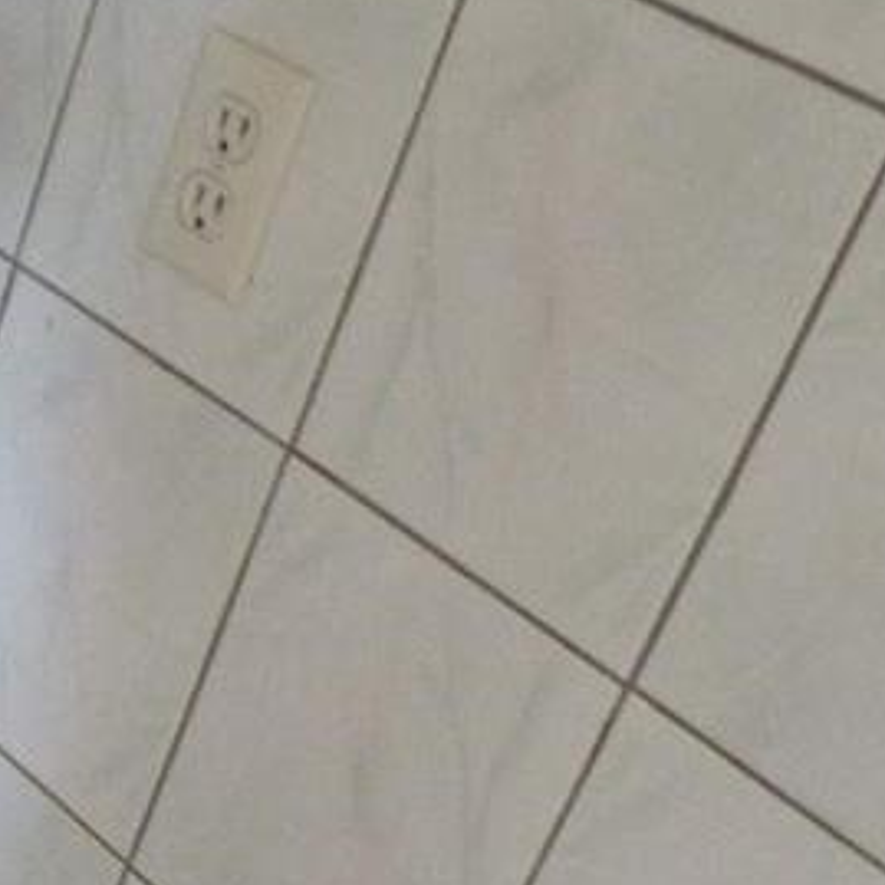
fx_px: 2054
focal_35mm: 71
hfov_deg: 22.2
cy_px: 625
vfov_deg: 24.1
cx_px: -220
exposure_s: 1/23.4
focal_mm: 4.7
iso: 400
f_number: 2.8
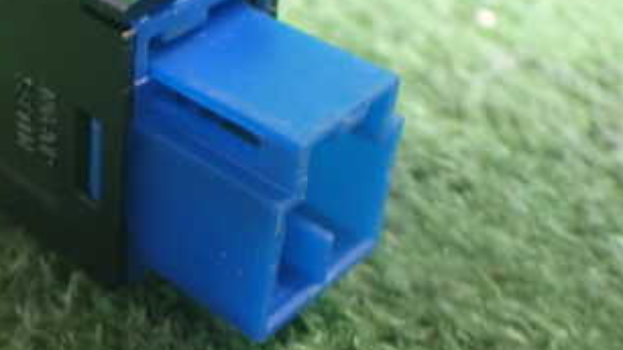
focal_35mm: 64
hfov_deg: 31.8
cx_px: 104
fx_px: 1057
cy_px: 71
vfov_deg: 18.6
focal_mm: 5.4
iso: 800
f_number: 2.3
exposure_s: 1/40
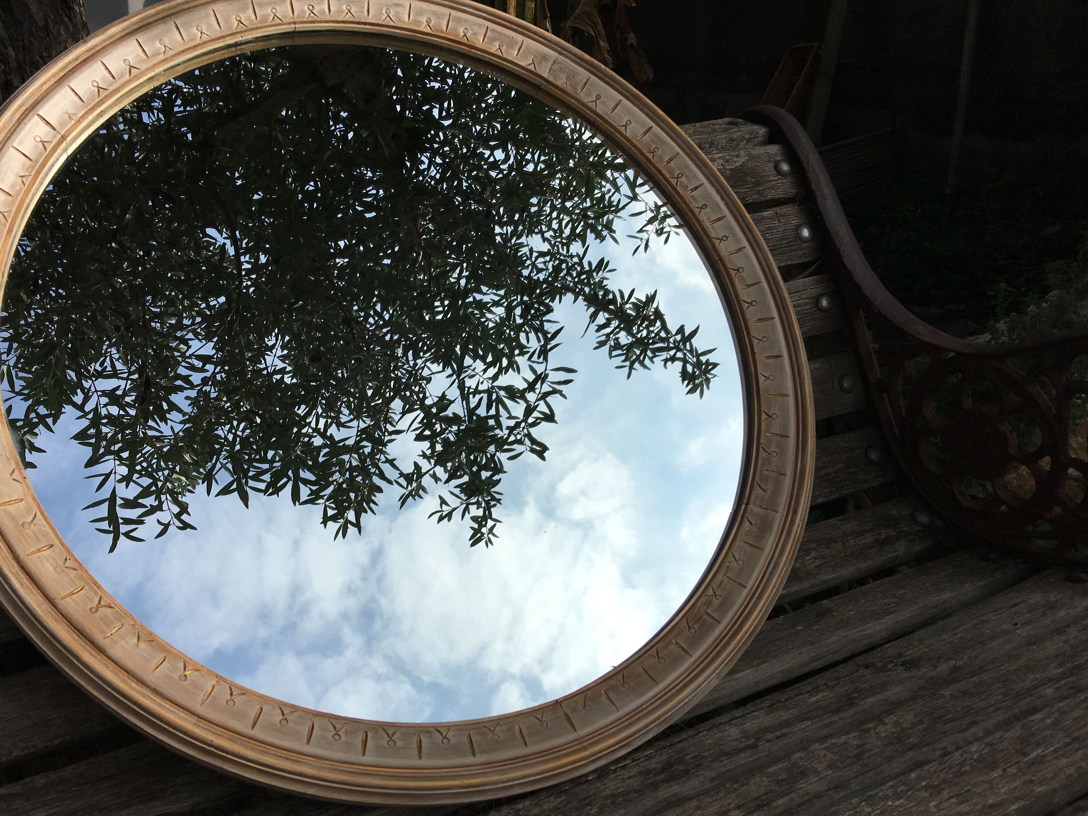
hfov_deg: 55.2
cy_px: 383
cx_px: 470
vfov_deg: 42.9
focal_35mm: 33
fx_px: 1037
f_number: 2.2
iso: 25
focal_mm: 4.15
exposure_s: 1/2653
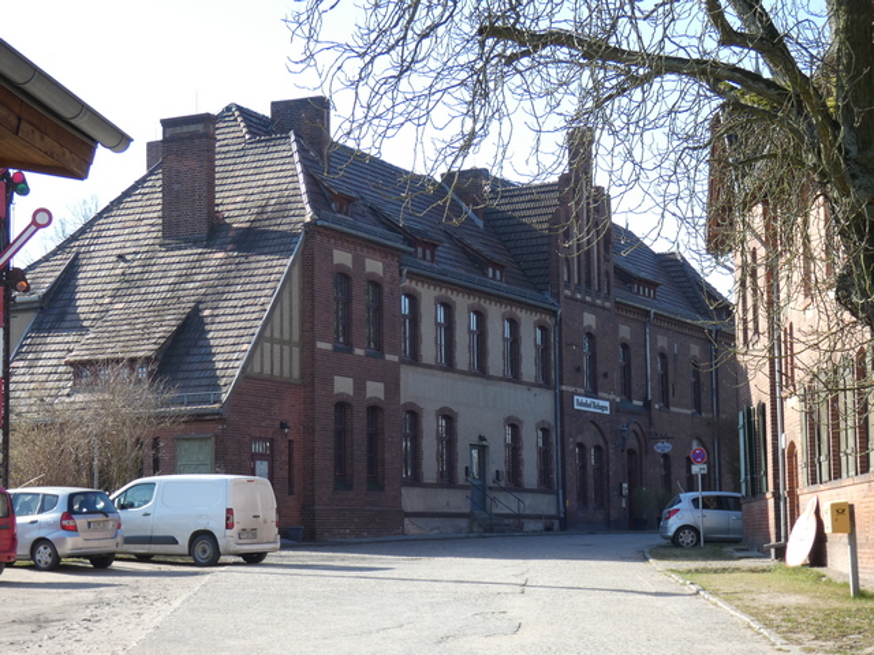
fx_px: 1818
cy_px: 328
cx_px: 437
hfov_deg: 27.0
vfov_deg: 20.4
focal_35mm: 72
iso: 80
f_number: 4.3
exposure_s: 1/200
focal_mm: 12.9
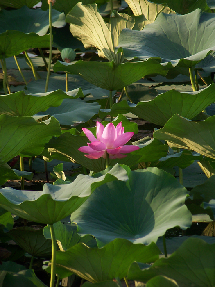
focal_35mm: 389
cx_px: 108
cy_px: 144
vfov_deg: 5.1
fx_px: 3221
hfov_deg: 3.8
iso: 64
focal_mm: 64.4
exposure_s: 1/160
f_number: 4.5
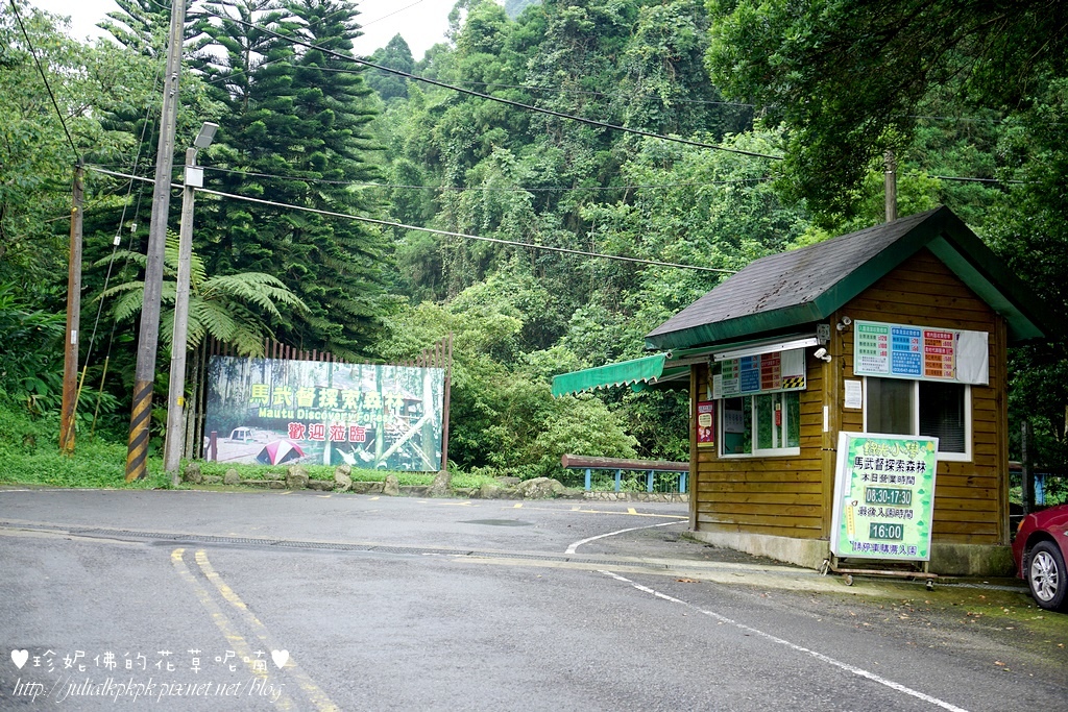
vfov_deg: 33.0
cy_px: 356
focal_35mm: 40
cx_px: 534
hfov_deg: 47.9
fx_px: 1202
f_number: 4
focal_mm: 27
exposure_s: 1/60
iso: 100
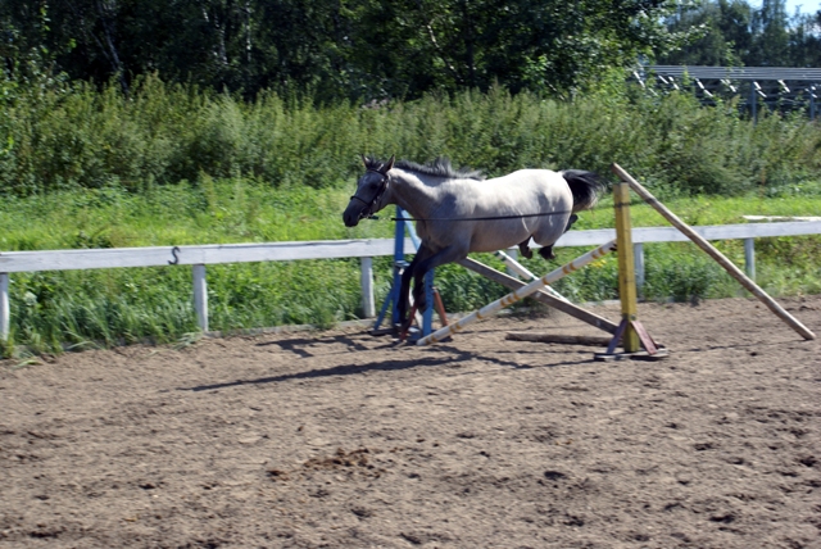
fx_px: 1712
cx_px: 410
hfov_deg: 27.0
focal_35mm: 75
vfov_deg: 18.2
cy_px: 274
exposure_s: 1/125
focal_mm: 50
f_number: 9
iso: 100
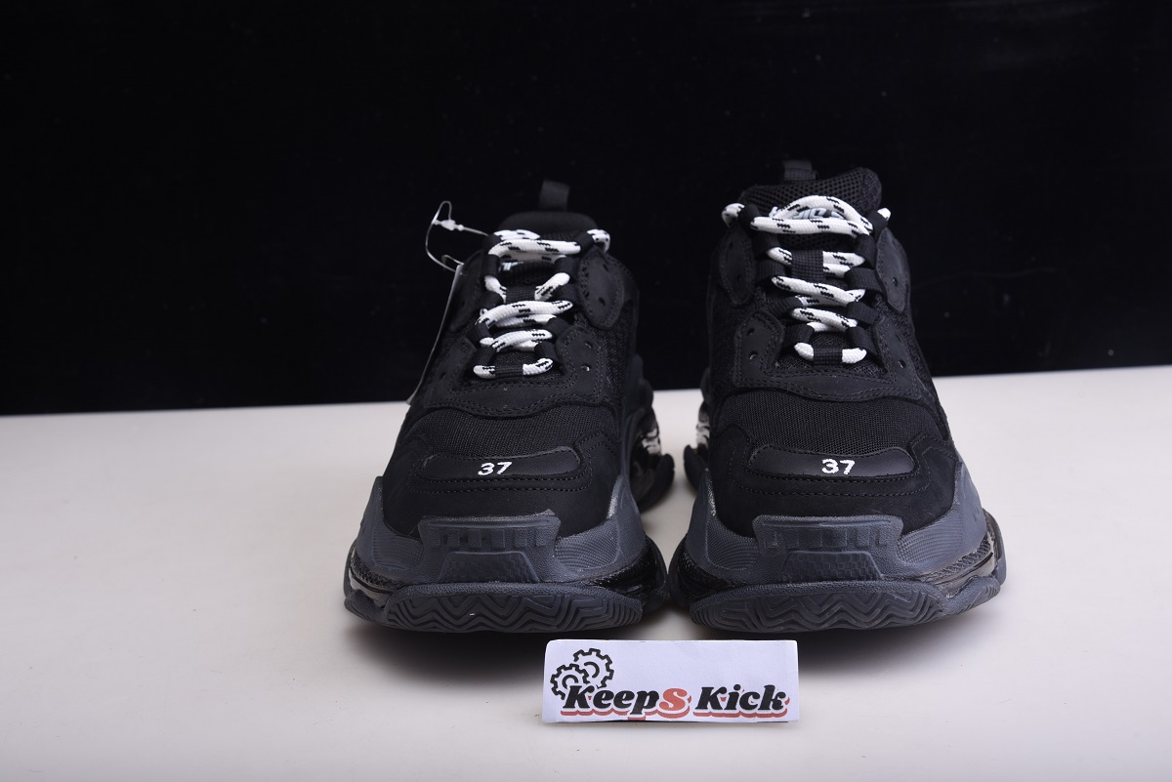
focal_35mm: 52
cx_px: 586
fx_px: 1693
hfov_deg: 38.2
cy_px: 391
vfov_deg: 26.0
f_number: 11
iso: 100
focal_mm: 52
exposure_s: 1/200
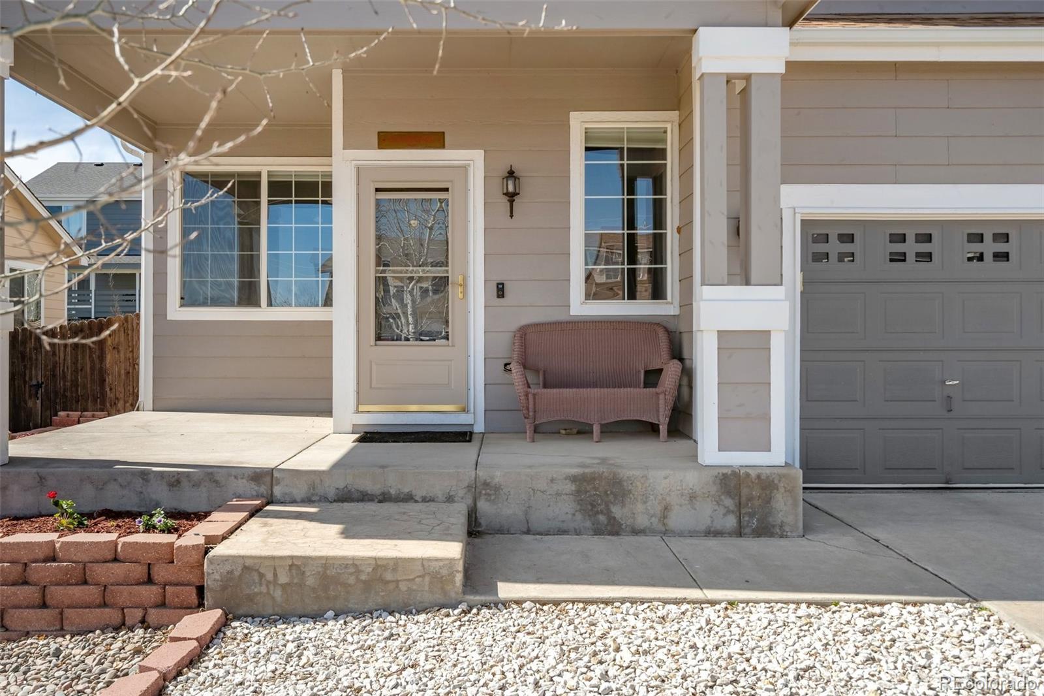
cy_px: 348
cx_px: 522
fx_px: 841
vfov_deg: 44.9
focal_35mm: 29
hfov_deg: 63.7
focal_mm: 29
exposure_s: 1/400
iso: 100
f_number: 6.3
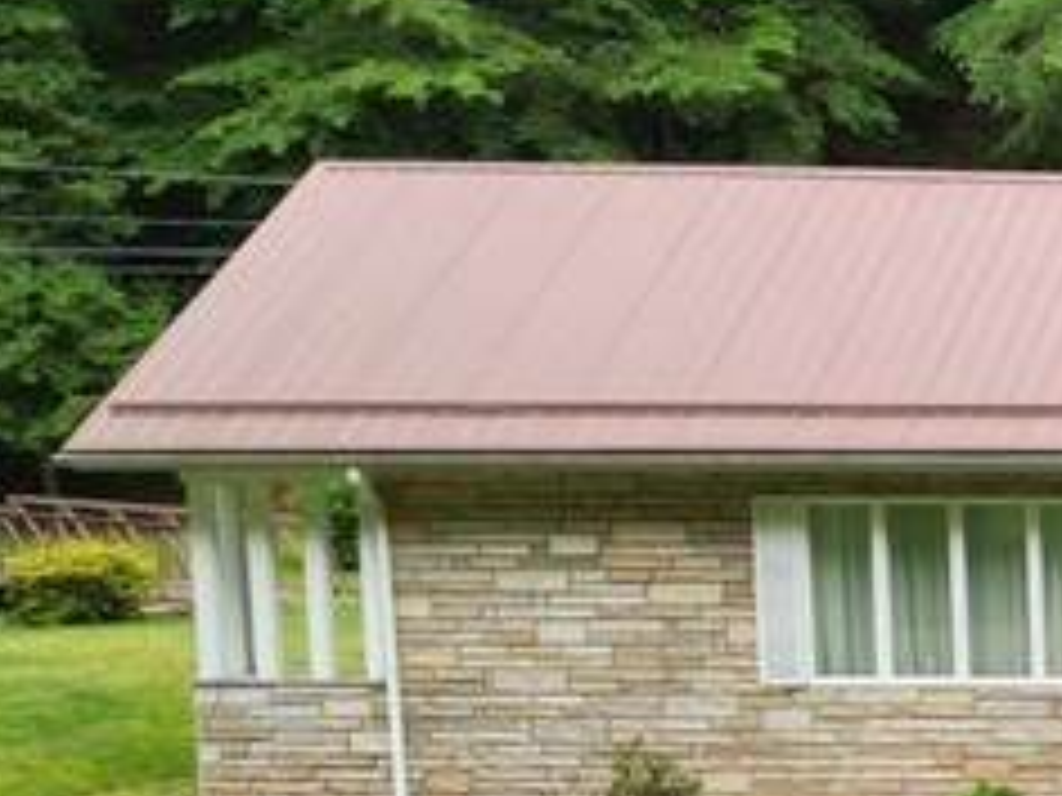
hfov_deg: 16.5
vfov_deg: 14.1
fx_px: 3191
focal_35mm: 104
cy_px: 724
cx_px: 1764
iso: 140
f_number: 1.7
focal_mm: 6.72
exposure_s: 1/240
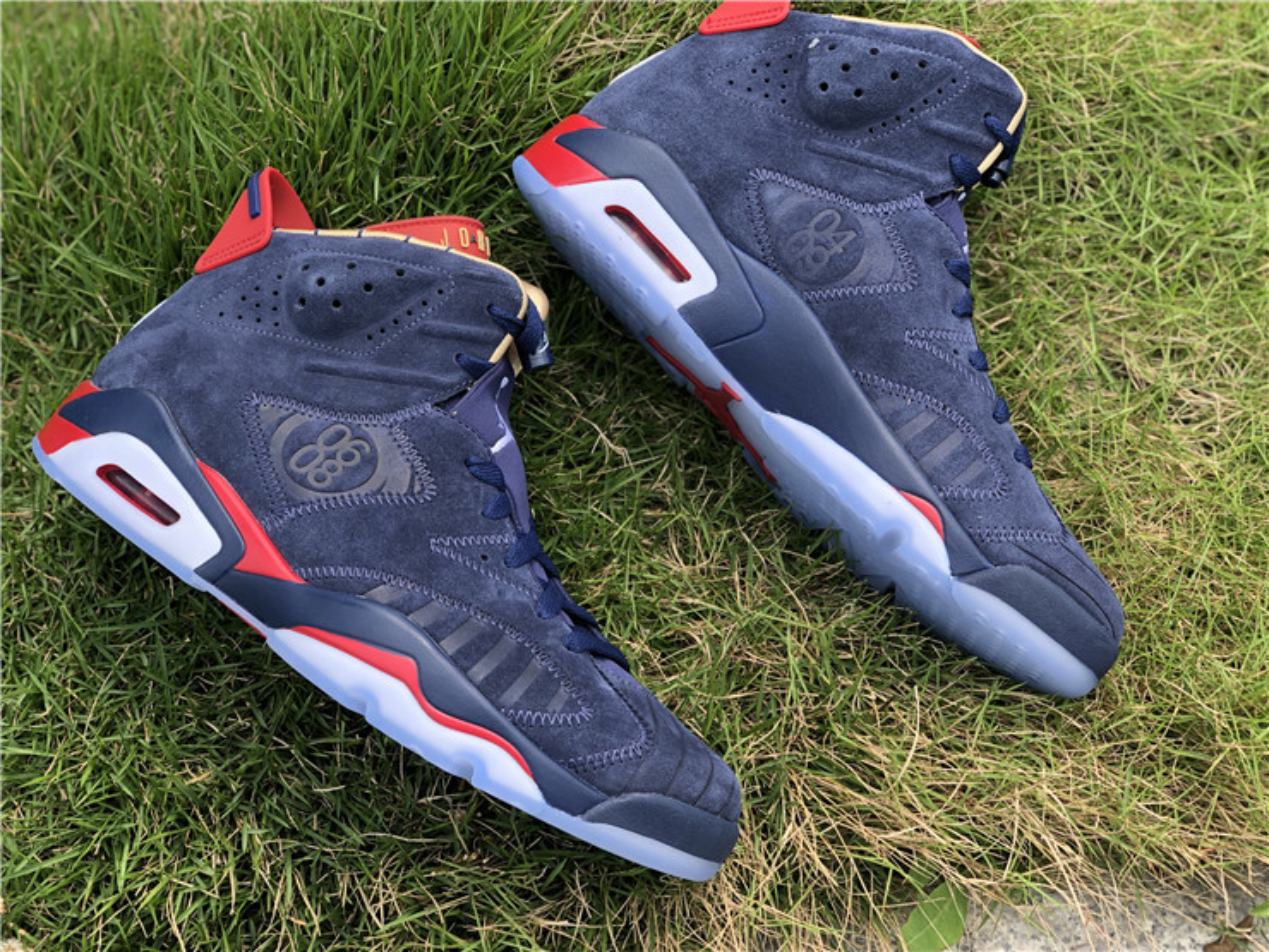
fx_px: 1906
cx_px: 634
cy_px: 476
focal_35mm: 52
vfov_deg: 28.0
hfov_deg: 36.8
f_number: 2.4
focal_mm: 6
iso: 16
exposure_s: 1/289
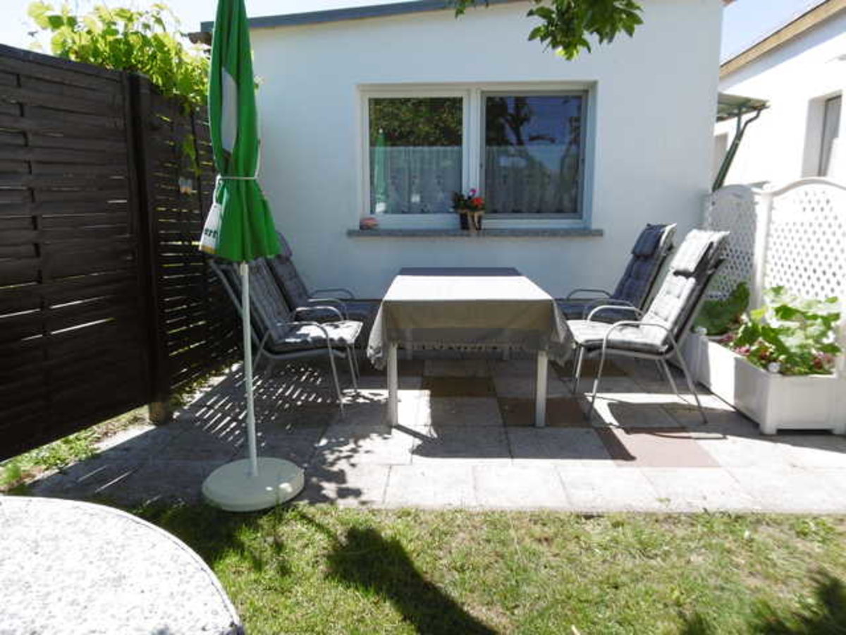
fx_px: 587
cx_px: 423
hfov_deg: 71.6
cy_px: 318
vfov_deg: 56.8
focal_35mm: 24
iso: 100
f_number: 3.1
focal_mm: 4.3
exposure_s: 1/500
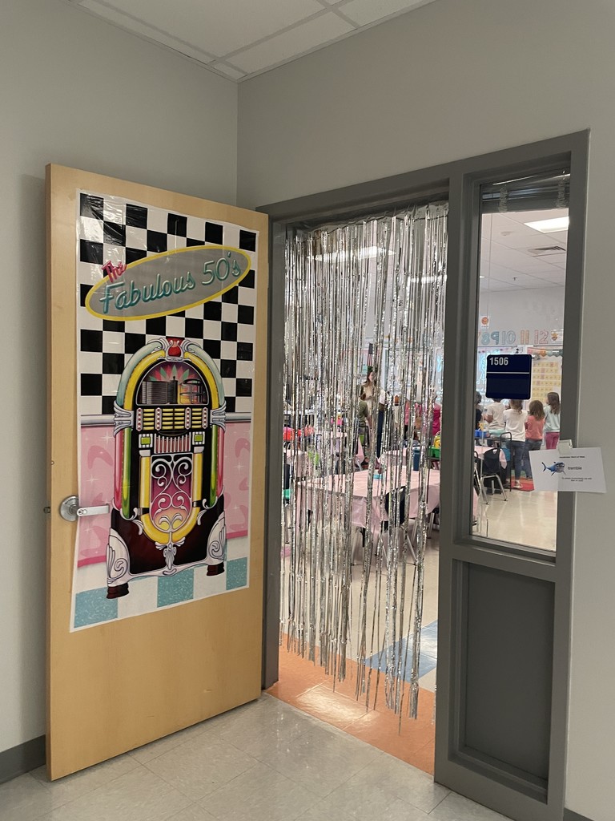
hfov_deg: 53.1
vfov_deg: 67.3
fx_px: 616
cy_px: 410
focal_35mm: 26
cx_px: 308
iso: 200
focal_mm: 4.2
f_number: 1.6
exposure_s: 1/60
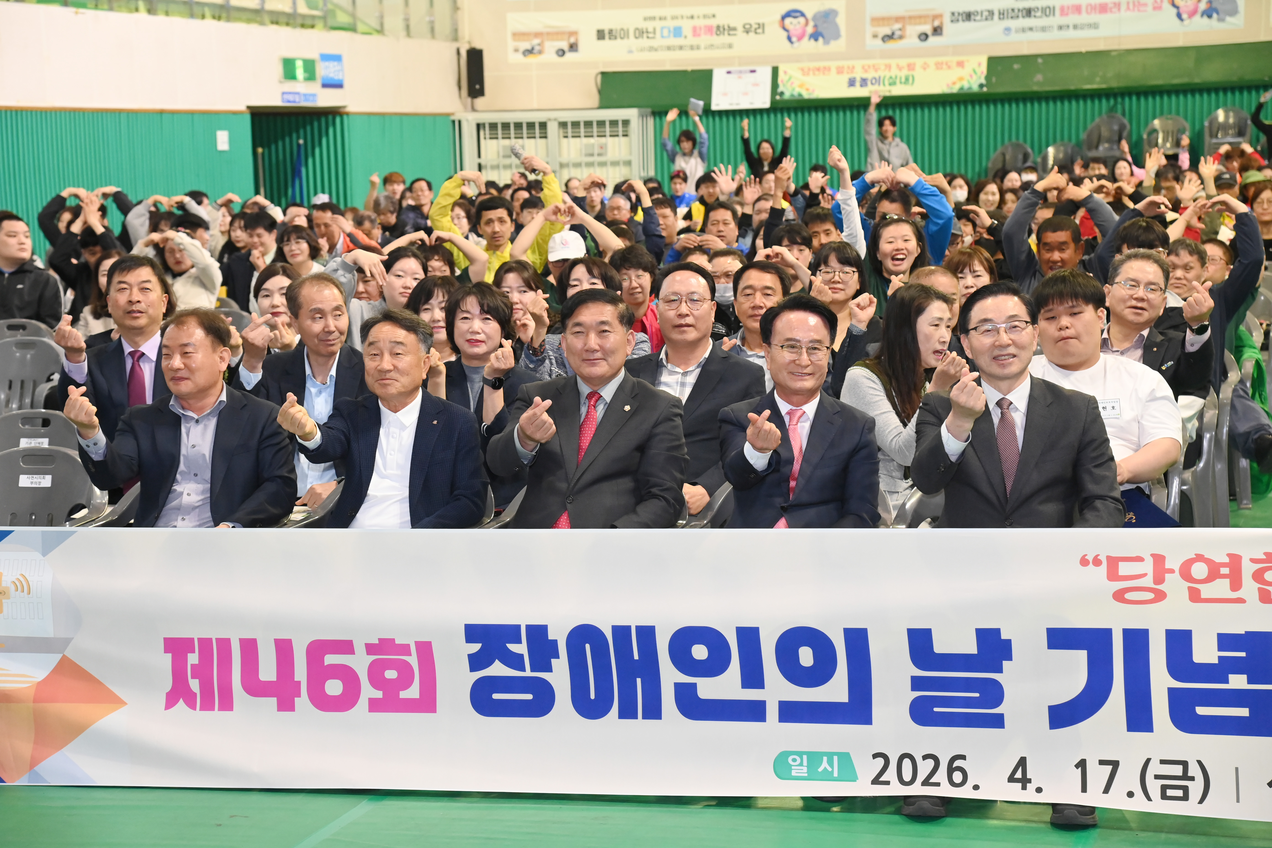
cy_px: 424
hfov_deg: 24.8
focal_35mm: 82
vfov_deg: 16.7
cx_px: 636
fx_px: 2897
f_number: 6.3
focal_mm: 82
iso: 4000
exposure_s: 1/250
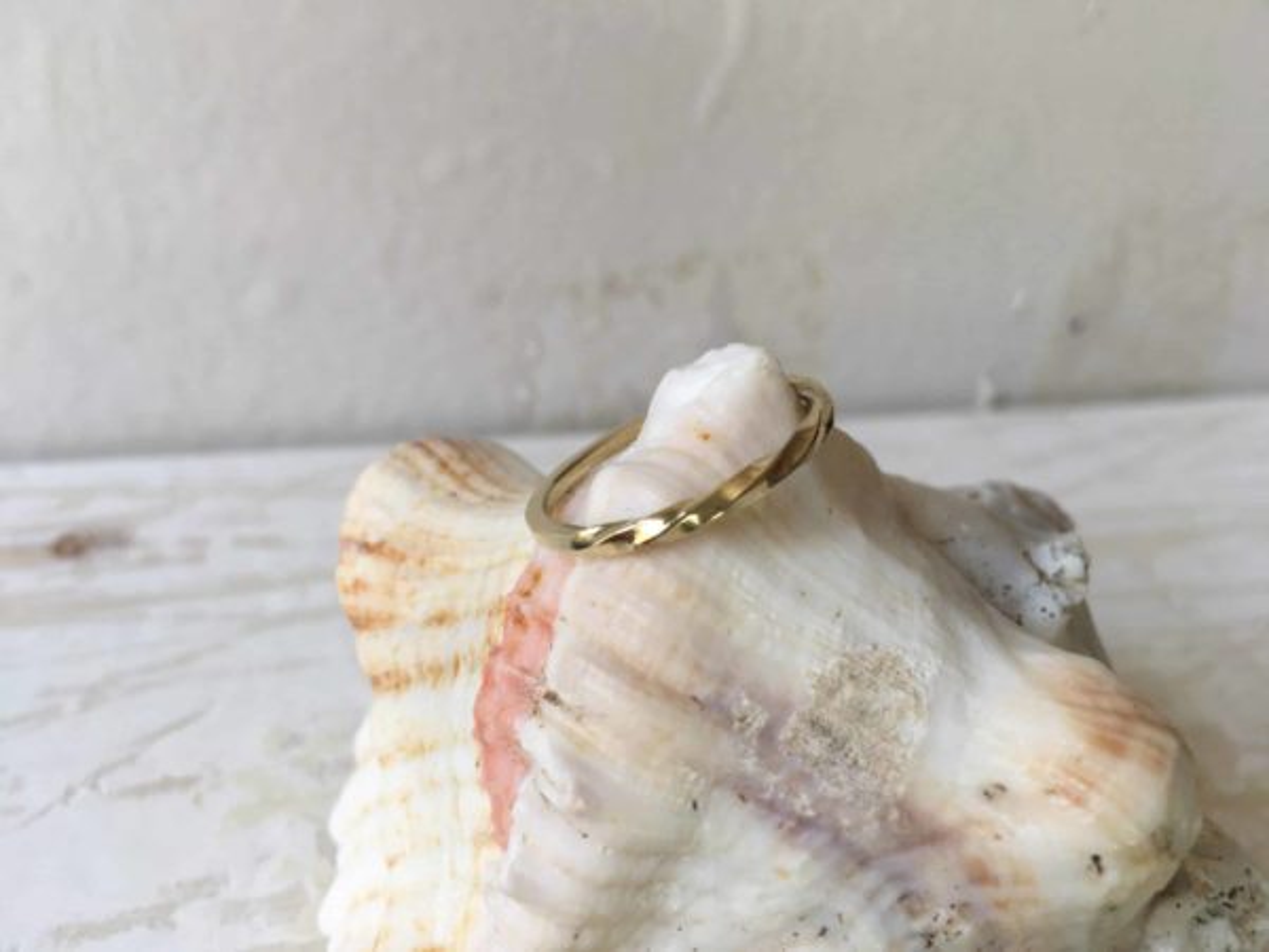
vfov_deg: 48.2
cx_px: 634
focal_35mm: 29
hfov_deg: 61.7
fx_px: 1063
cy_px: 476
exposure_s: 1/100
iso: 25
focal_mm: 4.15
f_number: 2.2
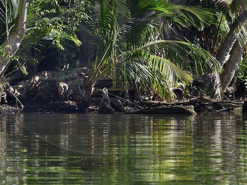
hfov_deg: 6.8
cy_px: 23
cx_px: 105
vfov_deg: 5.1
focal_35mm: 291
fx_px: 2076
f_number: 6.3
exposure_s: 1/400
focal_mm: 130
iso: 200
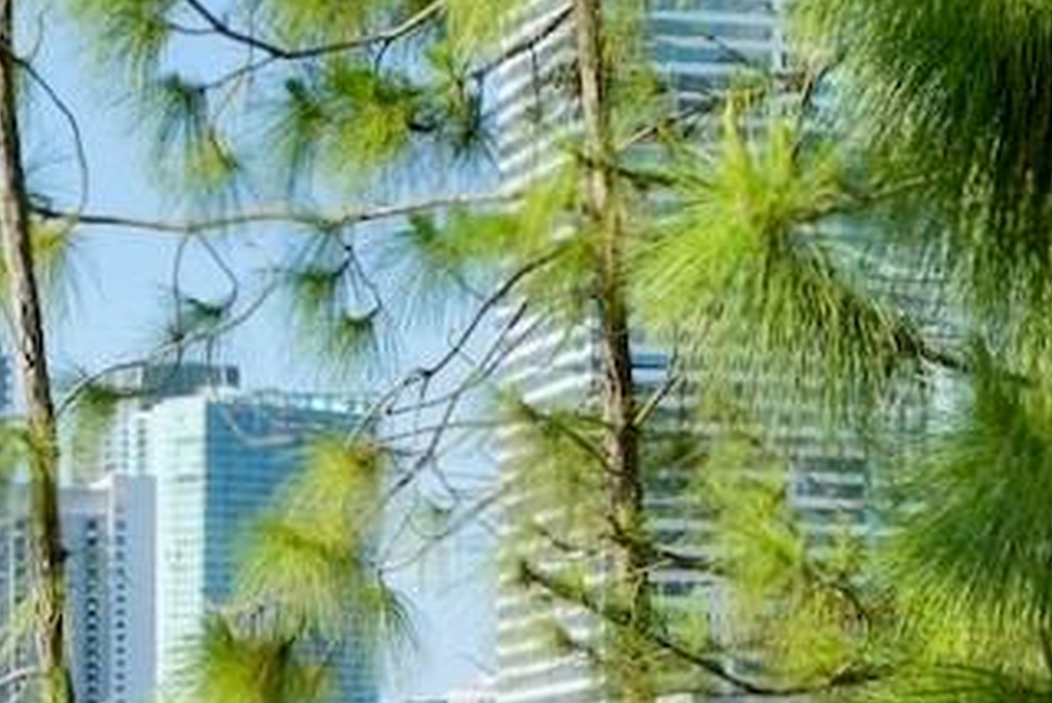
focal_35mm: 196
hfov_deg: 10.3
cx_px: -171
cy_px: 1151
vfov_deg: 6.9
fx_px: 5733
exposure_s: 1/80
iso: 100
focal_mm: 50
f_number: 11
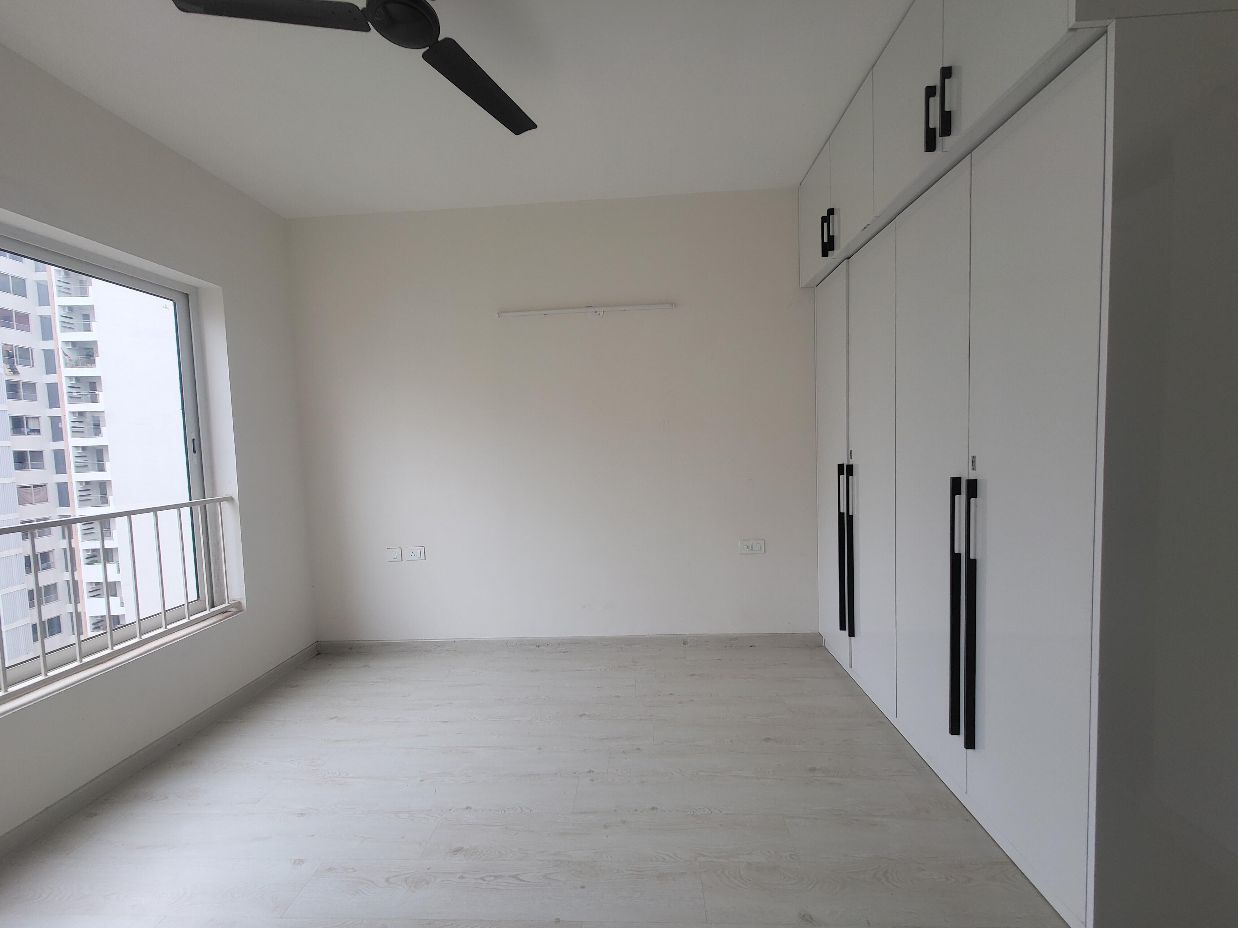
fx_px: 465
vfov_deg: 89.9
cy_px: 464
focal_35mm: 13
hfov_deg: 106.2
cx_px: 619
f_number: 2.2
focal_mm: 1.74
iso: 32
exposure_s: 1/50
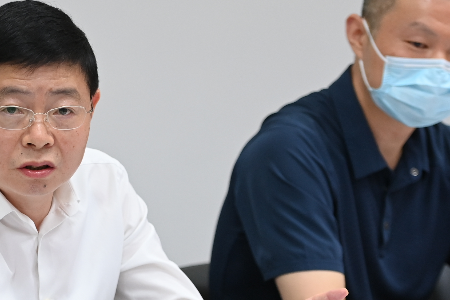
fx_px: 3713
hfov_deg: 6.9
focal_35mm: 297
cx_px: 36
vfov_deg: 4.6
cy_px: 256
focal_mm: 120
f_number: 2.8
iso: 1600
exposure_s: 1/125
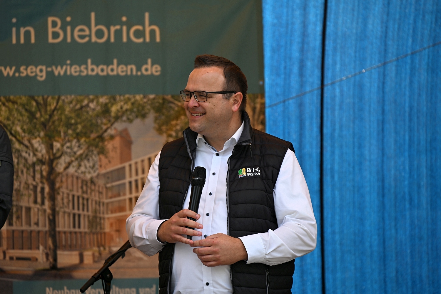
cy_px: 147
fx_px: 2448
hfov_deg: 10.3
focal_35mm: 200
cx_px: 220
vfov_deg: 6.9
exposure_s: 1/100
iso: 100
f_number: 6.3
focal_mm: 200
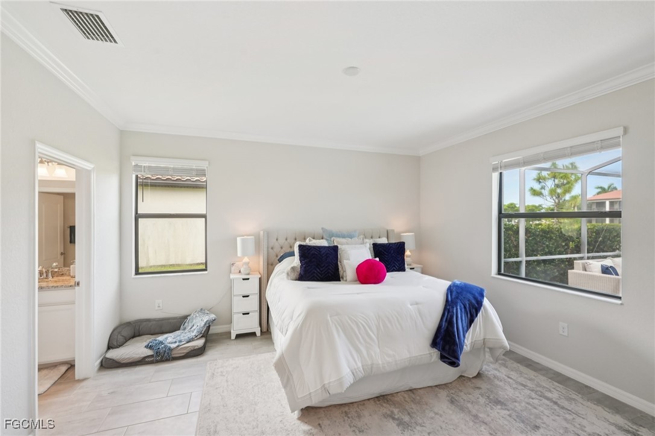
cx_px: 328
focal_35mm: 16
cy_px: 218
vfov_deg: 72.0
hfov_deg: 95.0
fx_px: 300
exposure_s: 1/30
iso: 400
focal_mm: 16.5
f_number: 8
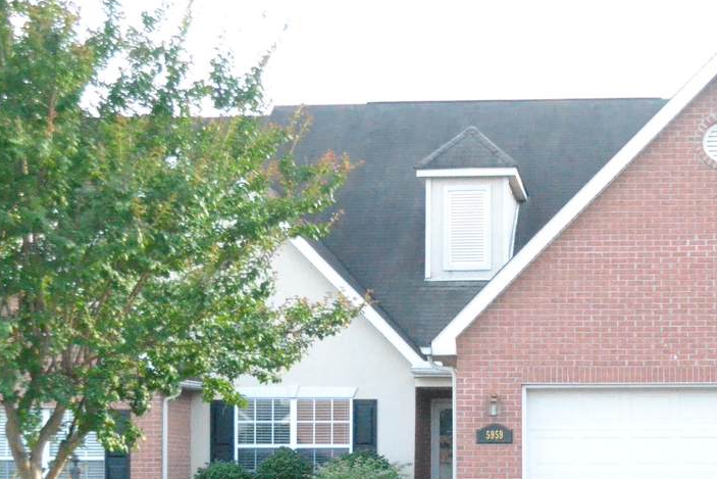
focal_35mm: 71
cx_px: 529
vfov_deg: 18.9
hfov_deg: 28.1
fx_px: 1414
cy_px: 420
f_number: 5.6
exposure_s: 1/4000
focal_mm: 26
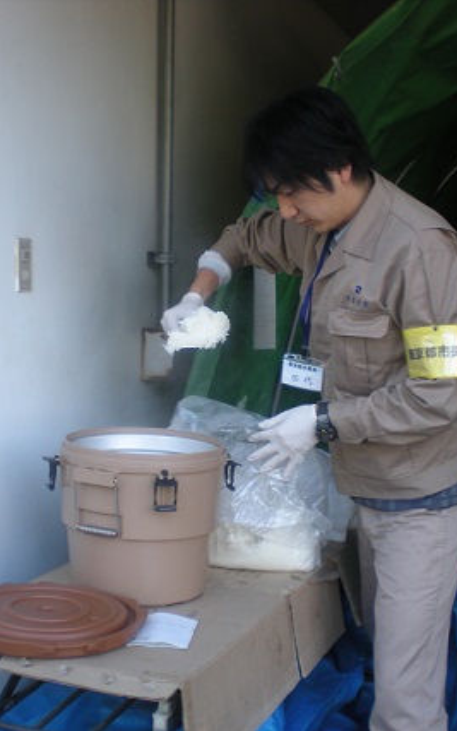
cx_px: 228
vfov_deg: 37.5
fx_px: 1076
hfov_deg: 24.0
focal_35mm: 54
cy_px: 366
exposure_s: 1/59.5
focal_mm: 6.3
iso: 66
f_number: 3.1
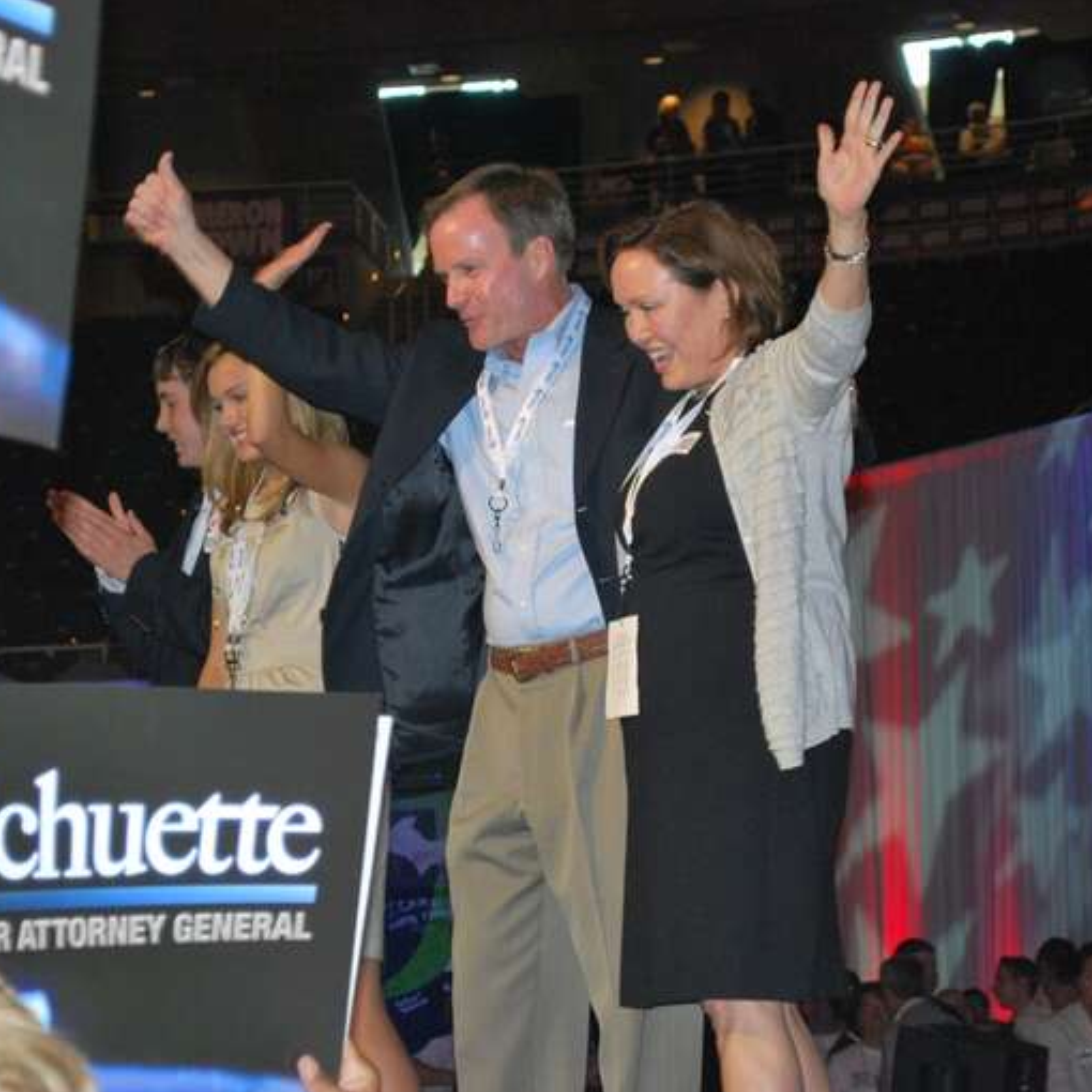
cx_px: 520
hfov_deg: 16.5
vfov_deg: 16.5
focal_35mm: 106
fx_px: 3770
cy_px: 546
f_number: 5.6
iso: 720
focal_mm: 55
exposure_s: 1/60
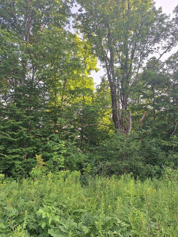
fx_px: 158
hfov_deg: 58.9
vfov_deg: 73.9
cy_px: 118
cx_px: 89
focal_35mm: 23
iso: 40
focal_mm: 5.54
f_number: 1.8
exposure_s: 1/555
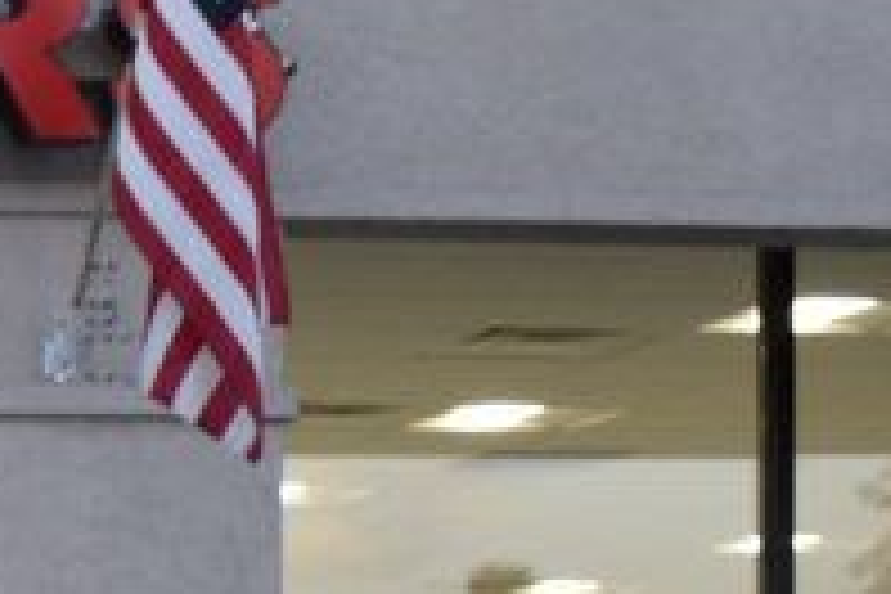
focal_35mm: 171
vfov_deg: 7.8
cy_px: 1058
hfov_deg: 10.8
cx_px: -968
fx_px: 4232
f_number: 5
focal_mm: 22
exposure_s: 1/100
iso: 400
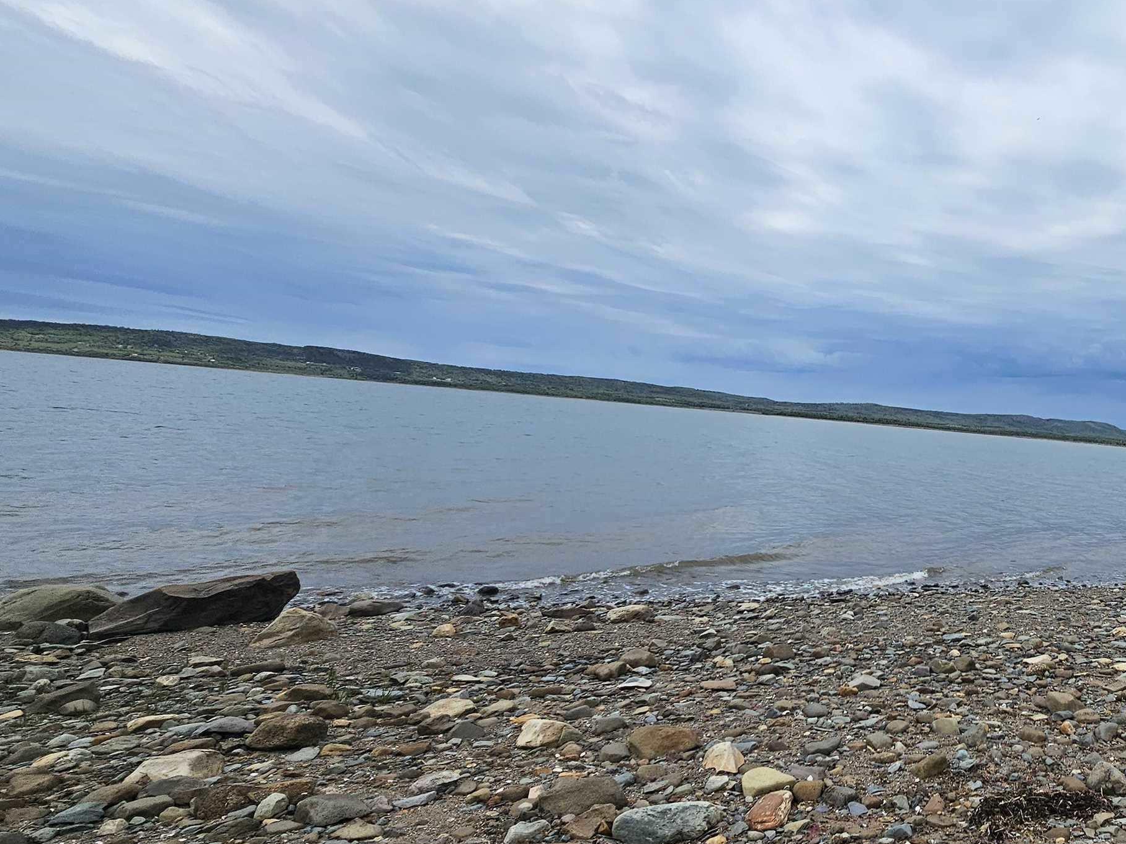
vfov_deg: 61.0
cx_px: 942
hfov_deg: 67.2
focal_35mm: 22
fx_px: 716
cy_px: 463
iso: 50
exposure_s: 1/4456
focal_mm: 2.2
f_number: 2.2
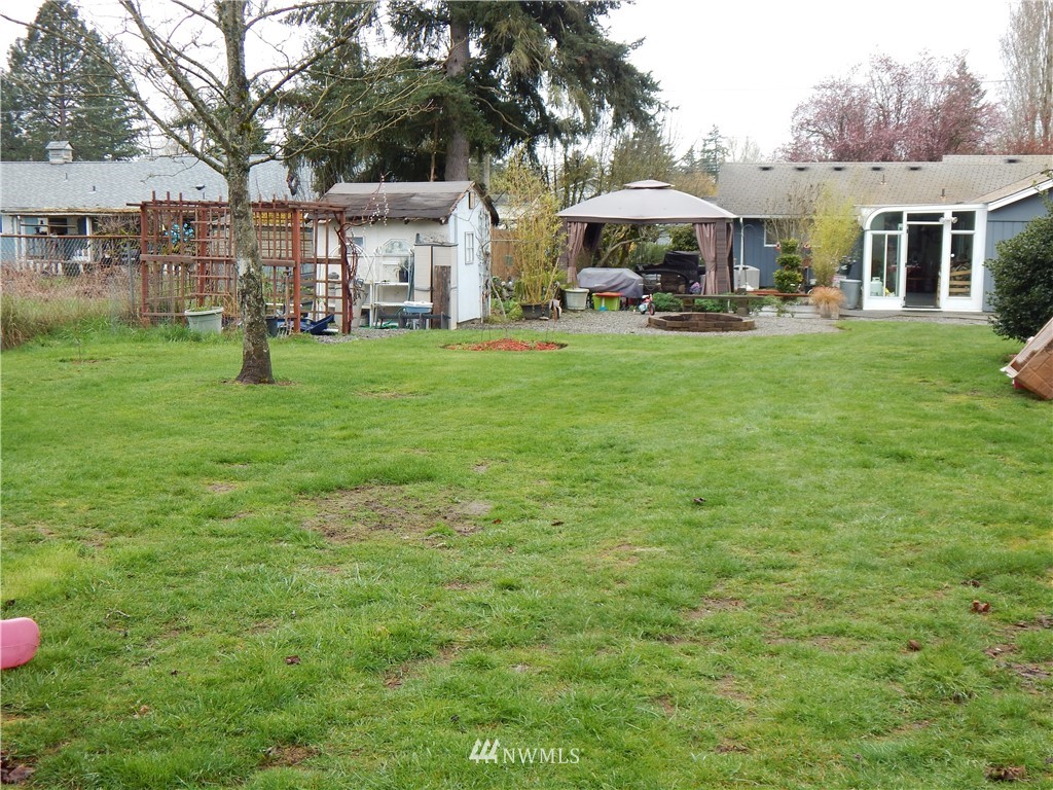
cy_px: 395
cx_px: 526
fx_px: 1308
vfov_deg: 33.6
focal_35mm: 43
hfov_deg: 43.9
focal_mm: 7.7
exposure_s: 1/200
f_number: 3.6
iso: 125
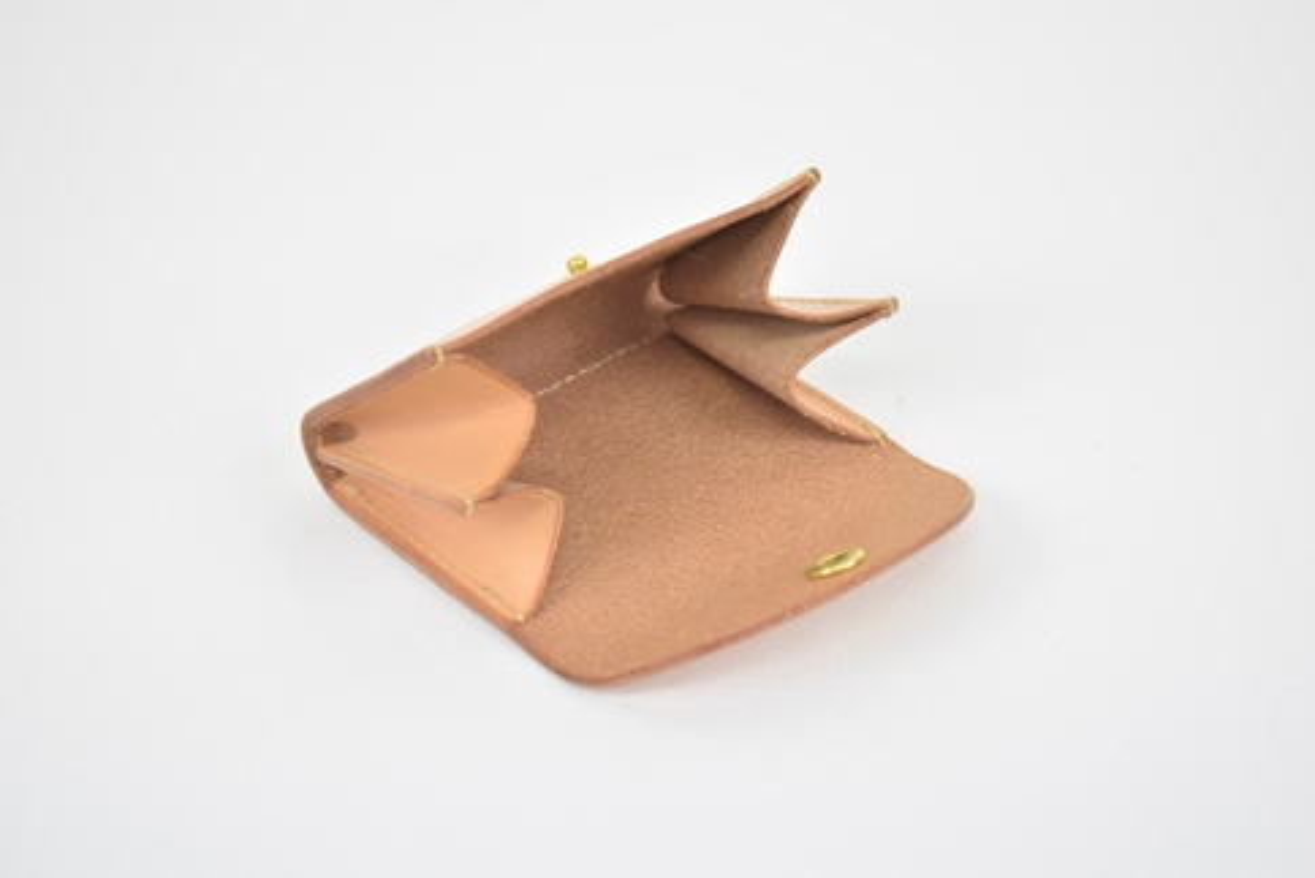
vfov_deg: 16.6
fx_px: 3014
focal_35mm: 82
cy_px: 439
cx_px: 658
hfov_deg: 24.6
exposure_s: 1/250
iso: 2000
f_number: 5.6
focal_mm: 55
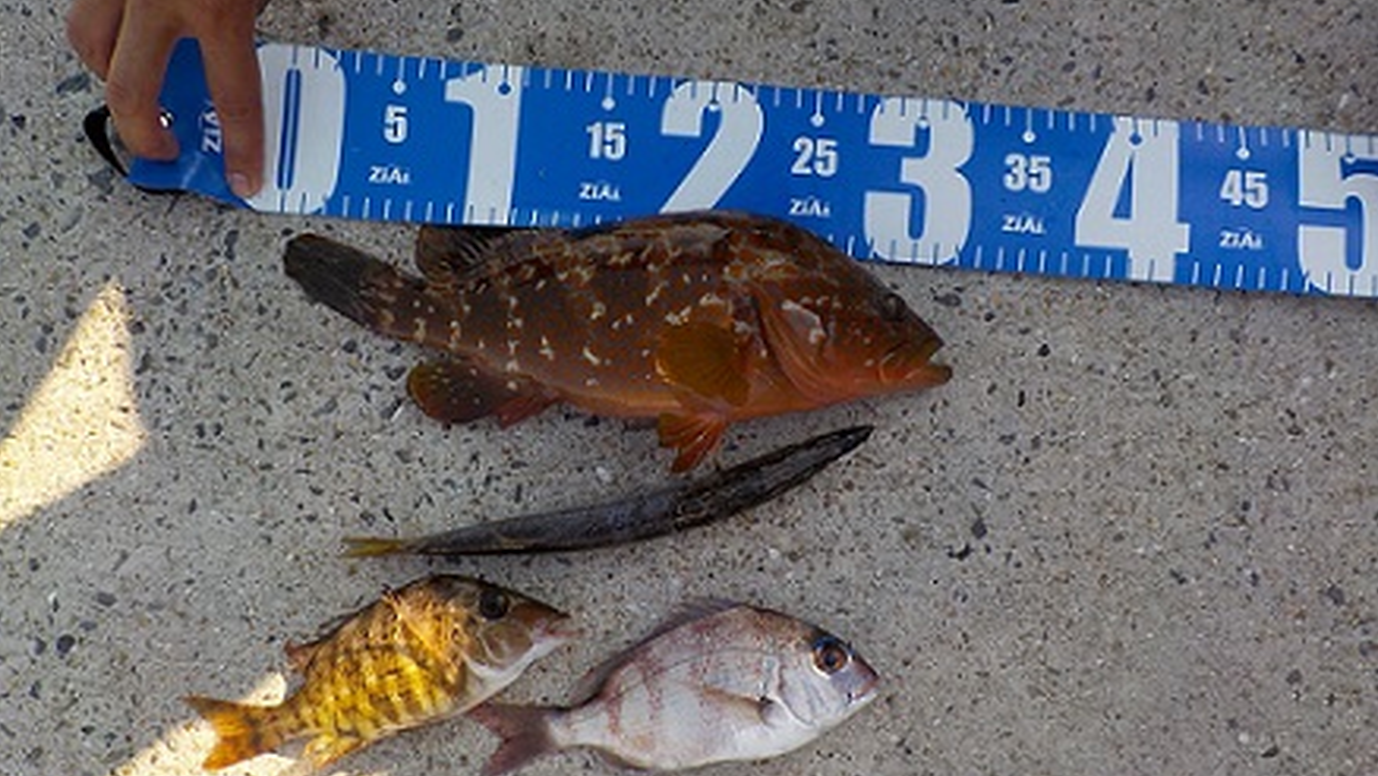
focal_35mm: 33
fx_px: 1206
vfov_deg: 35.6
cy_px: 435
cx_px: 692
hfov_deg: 59.5
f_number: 3.3
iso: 125
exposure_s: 1/500
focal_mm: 4.1
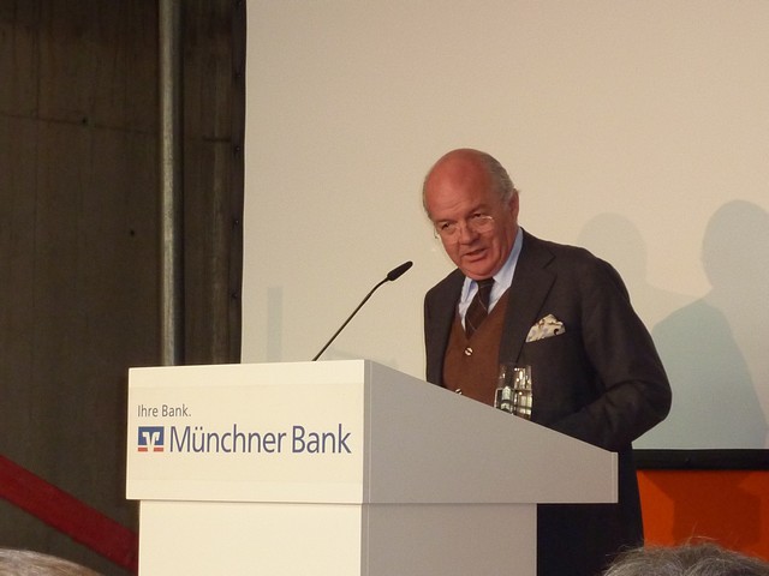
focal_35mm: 100
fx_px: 2222
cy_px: 288
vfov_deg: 14.8
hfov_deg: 19.6
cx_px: 384
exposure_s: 1/30
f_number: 3.9
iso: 320
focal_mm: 9.1
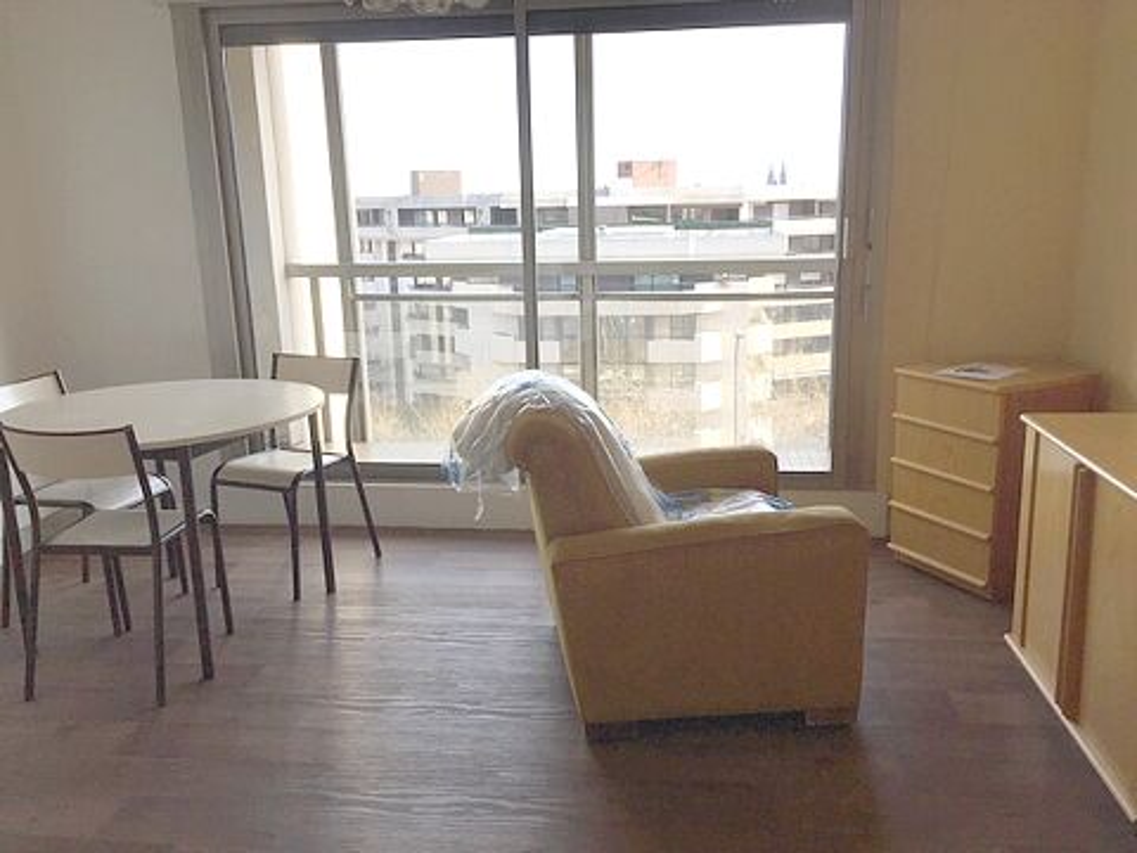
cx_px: 568
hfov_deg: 61.7
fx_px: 953
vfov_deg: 48.2
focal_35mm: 29
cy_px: 426
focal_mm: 4.15
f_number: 2.2
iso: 32
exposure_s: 1/408
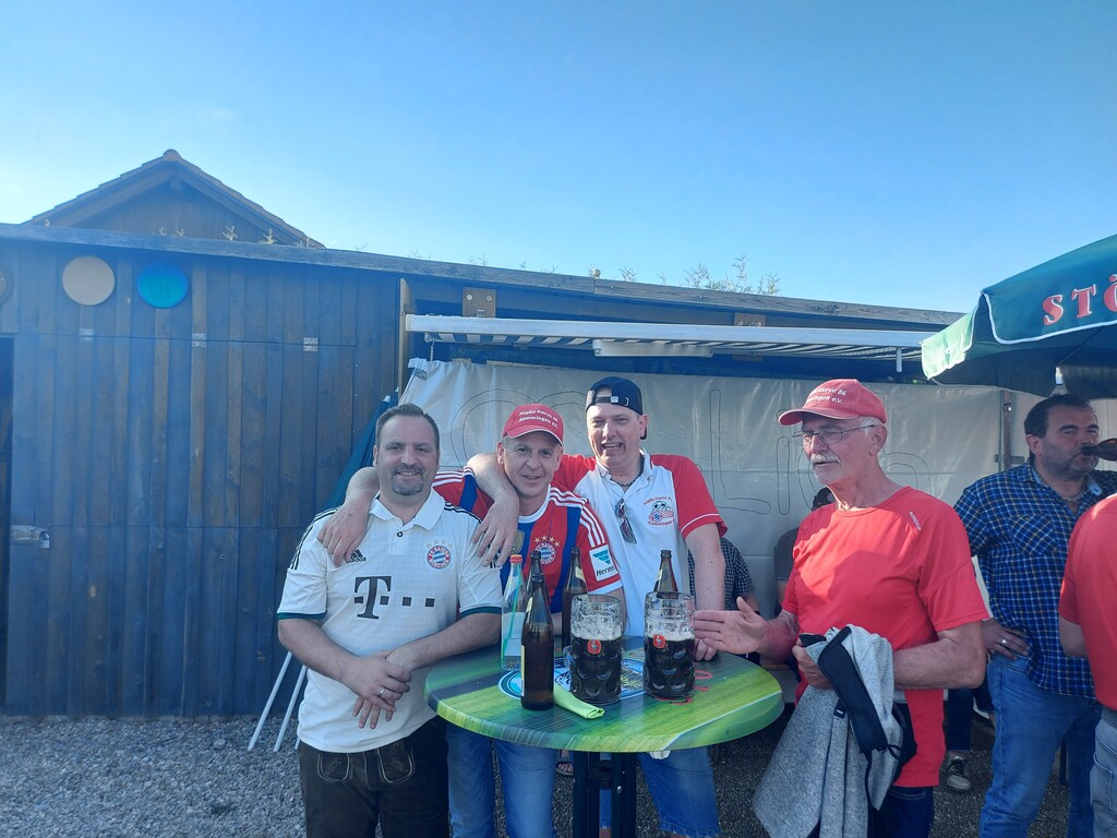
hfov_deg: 71.6
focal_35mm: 24
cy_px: 419
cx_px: 558
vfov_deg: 56.8
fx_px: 774
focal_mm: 5.23
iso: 32
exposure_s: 1/188
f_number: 1.8
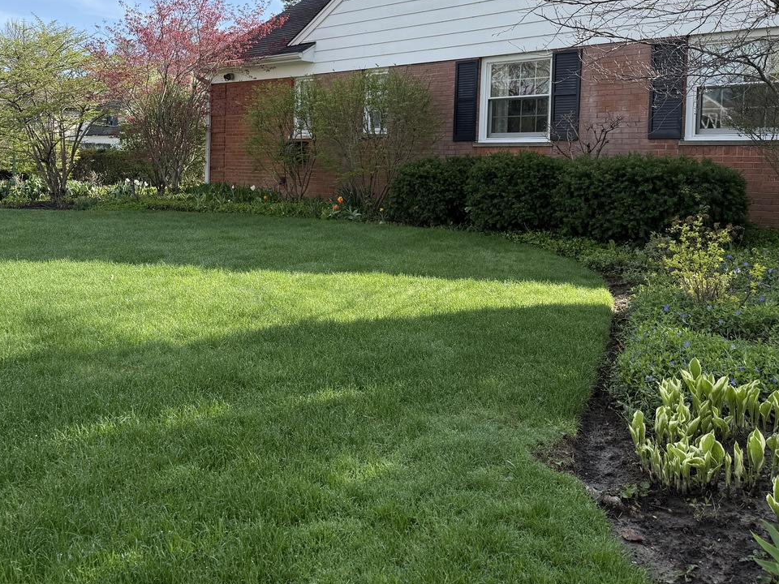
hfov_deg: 51.1
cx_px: 316
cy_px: 195
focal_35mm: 36
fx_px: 810
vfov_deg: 39.2
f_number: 1.78
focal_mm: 6.76
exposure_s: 1/2299
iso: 100
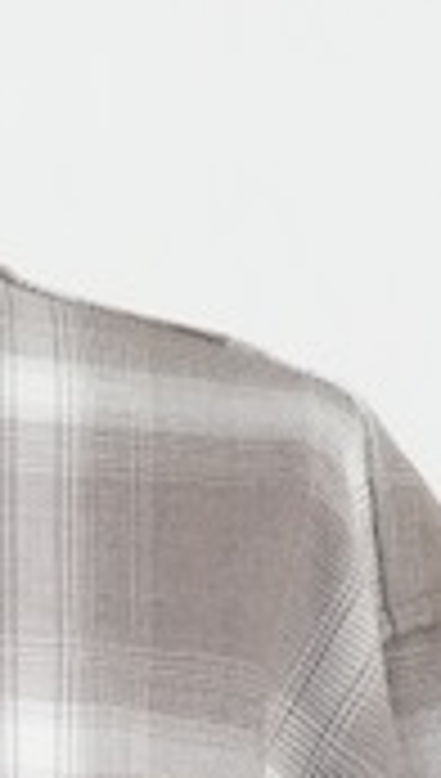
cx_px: -536
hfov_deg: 2.5
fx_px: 10070
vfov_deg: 4.4
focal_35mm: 487
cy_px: 1529
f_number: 4
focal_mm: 63
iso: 6400
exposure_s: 1/500
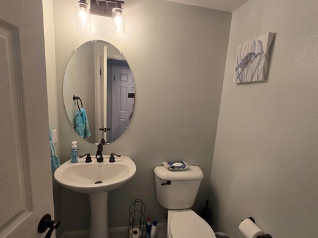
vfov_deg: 78.1
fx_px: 147
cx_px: 156
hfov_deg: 94.5
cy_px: 124
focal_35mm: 16
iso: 160
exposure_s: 1/60
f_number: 2.2
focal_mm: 2.2
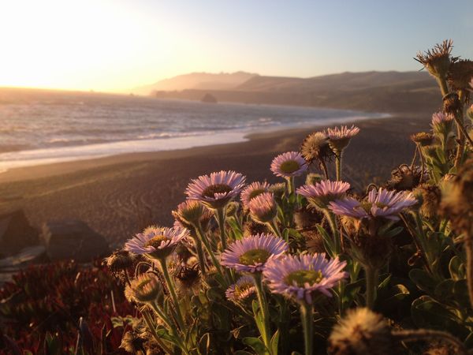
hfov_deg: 52.6
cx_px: 236
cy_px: 178
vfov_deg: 40.7
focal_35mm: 35
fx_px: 478
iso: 64
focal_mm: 4.28
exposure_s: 1/449
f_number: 2.4
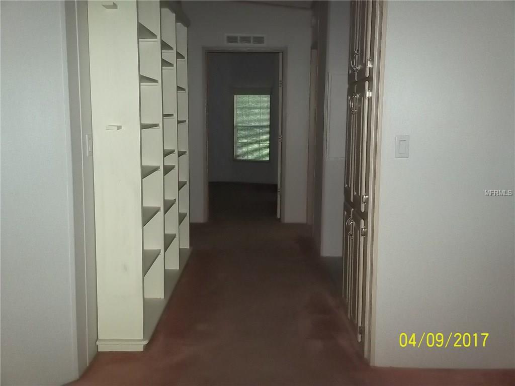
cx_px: 258
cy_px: 193
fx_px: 565
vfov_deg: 37.7
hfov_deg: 49.0
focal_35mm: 38
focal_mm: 6.3
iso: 360
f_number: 4.5
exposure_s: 1/60
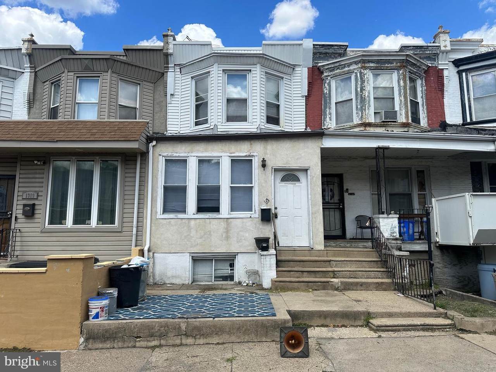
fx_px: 344
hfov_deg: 71.6
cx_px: 248
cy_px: 186
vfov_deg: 56.8
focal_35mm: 24
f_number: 1.78
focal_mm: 6.86
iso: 80
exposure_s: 1/3717
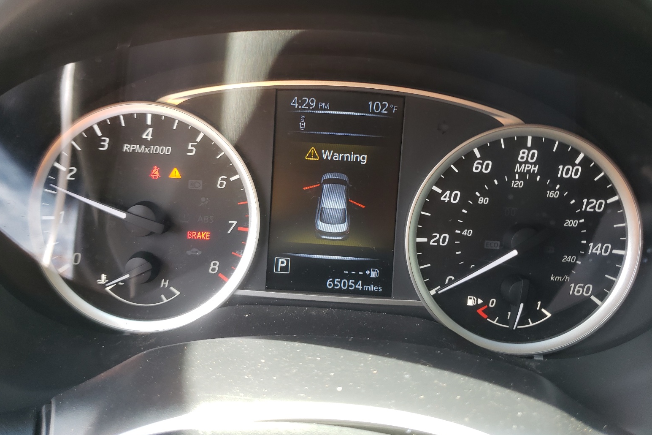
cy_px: 199
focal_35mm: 28
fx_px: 507
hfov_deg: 65.5
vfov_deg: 46.4
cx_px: 319
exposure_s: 1/100
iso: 58
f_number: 1.5
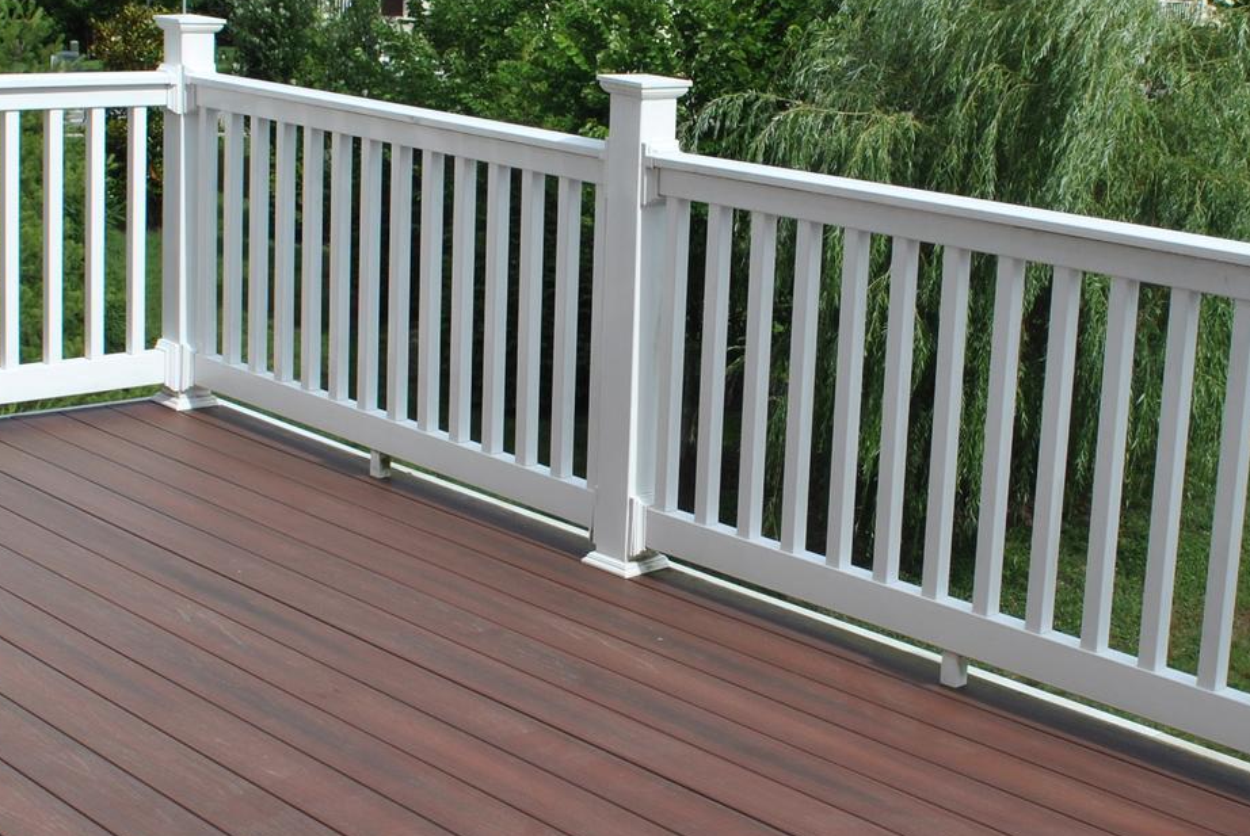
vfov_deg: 22.7
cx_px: 674
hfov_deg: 33.3
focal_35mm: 60
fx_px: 2086
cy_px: 393
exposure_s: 1/250
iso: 100
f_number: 8
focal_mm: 18
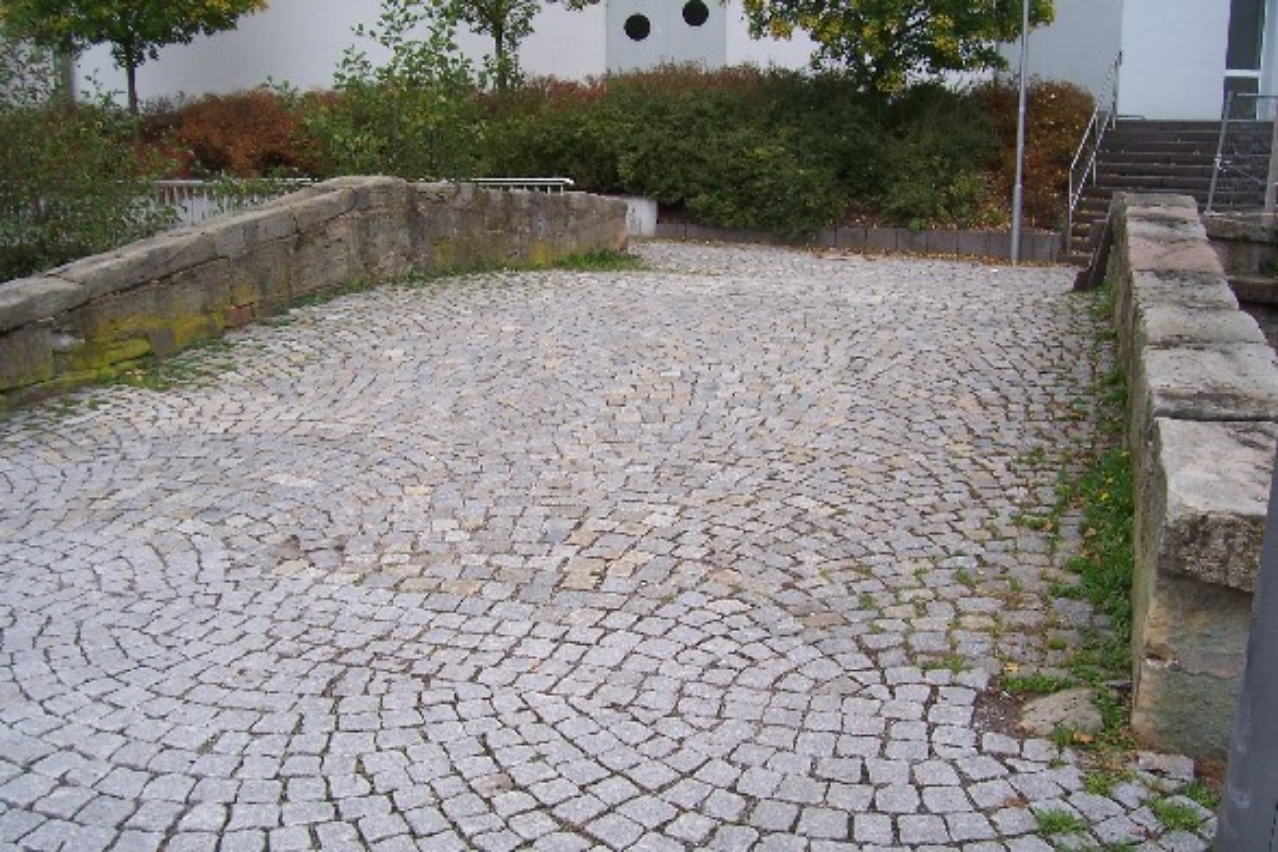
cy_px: 426
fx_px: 1207
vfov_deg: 38.9
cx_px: 639
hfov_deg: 55.8
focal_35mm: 34
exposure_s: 1/250
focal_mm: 5.6
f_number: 2.7
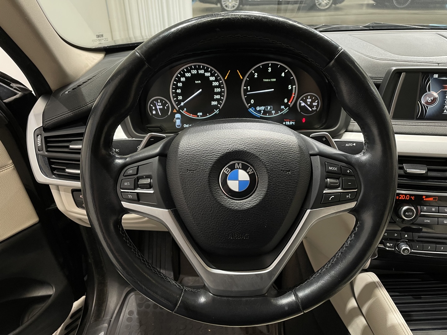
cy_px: 168
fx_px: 336
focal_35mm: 26
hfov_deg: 67.3
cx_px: 224
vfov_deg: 53.1
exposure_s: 1/51
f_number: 1.6
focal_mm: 4.2
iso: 250
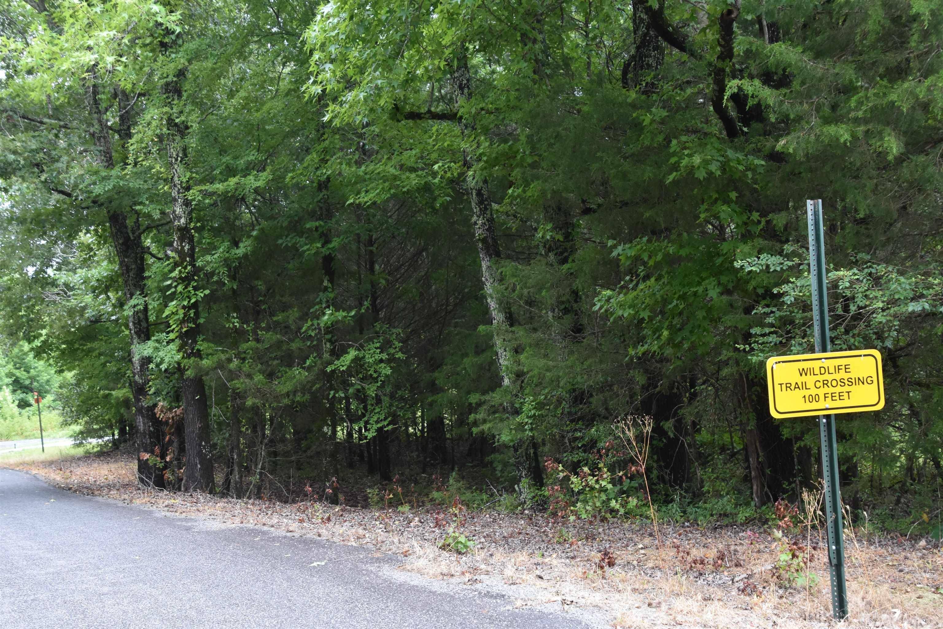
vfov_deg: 25.8
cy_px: 314
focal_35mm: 52
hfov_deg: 37.9
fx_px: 1375
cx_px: 472
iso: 800
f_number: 6.3
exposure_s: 1/160
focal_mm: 35
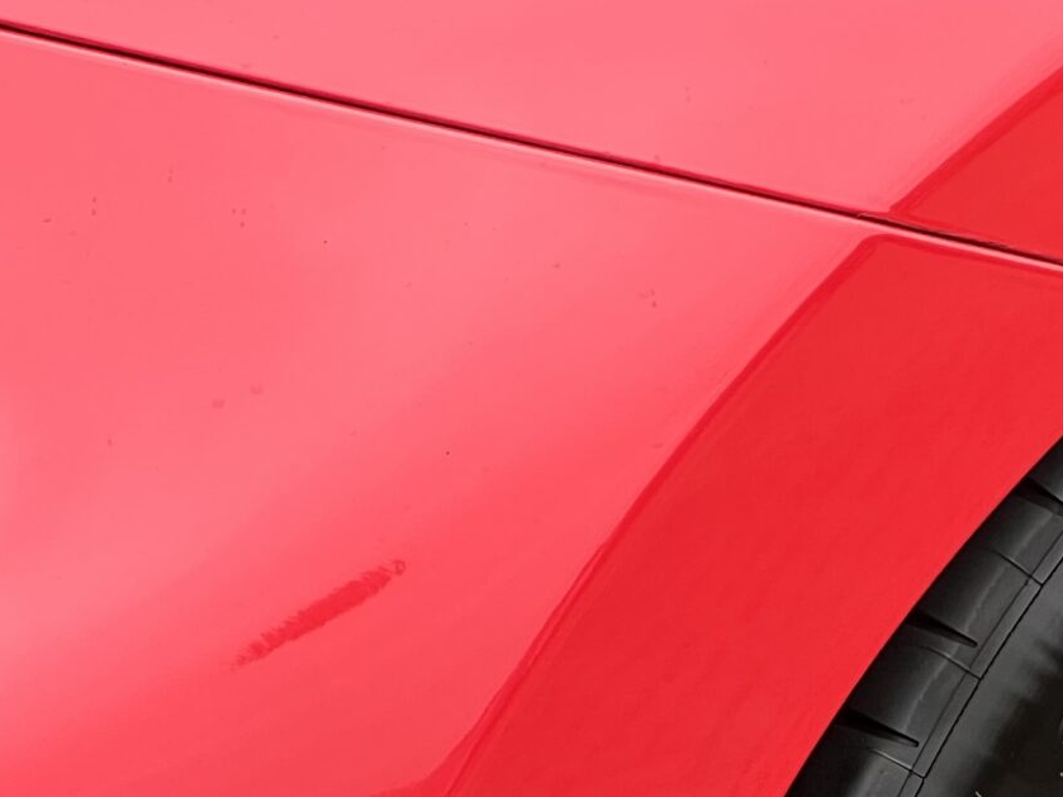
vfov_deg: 6.2
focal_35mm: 235
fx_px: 7215
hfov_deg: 8.3
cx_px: 1415
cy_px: 1194
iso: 50
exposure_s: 1/99
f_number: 2.8
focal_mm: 9
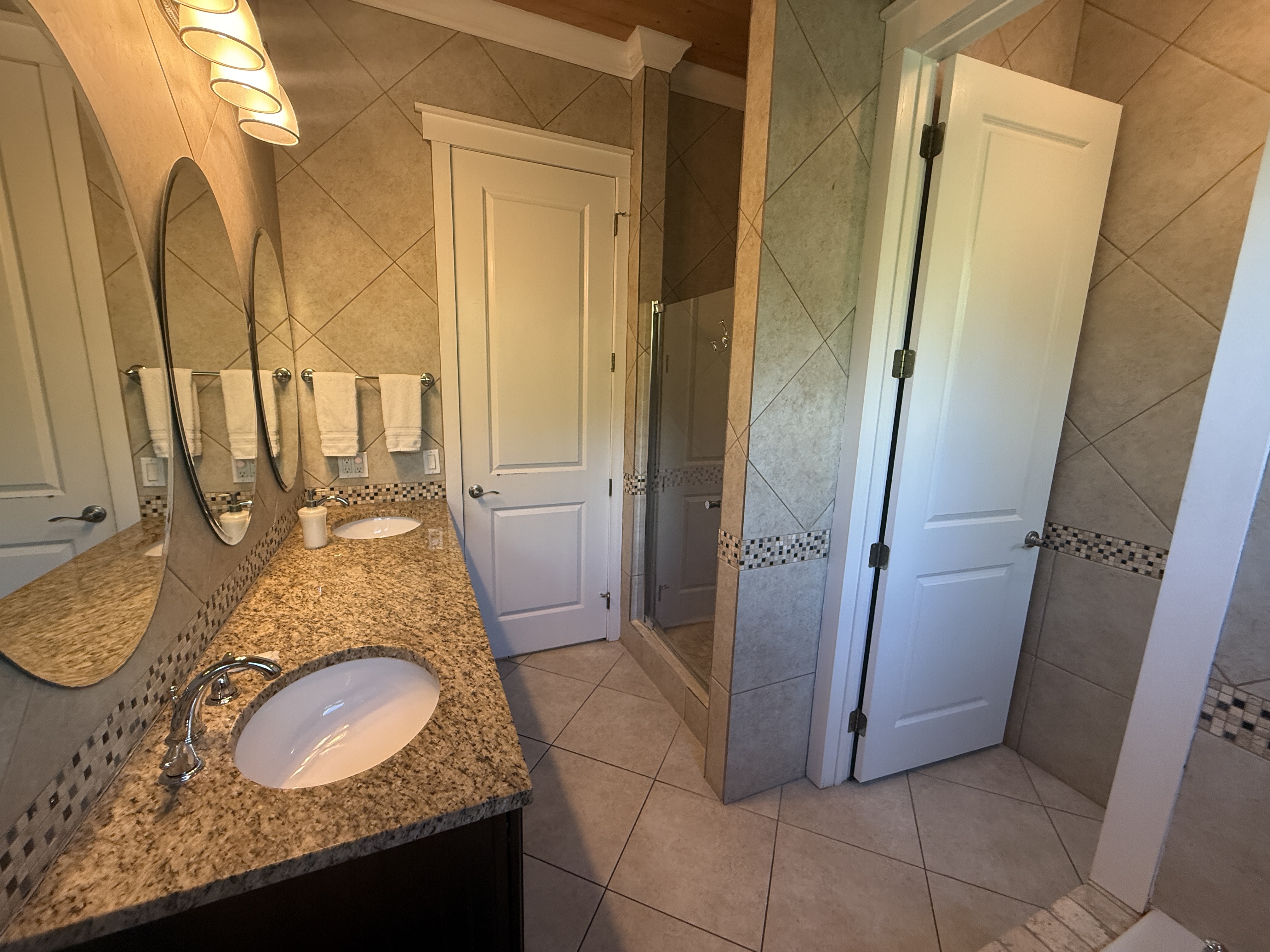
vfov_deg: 85.7
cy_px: 476
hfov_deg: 102.1
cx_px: 635
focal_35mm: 14
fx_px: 514
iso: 200
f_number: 2.2
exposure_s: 1/120
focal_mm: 2.22
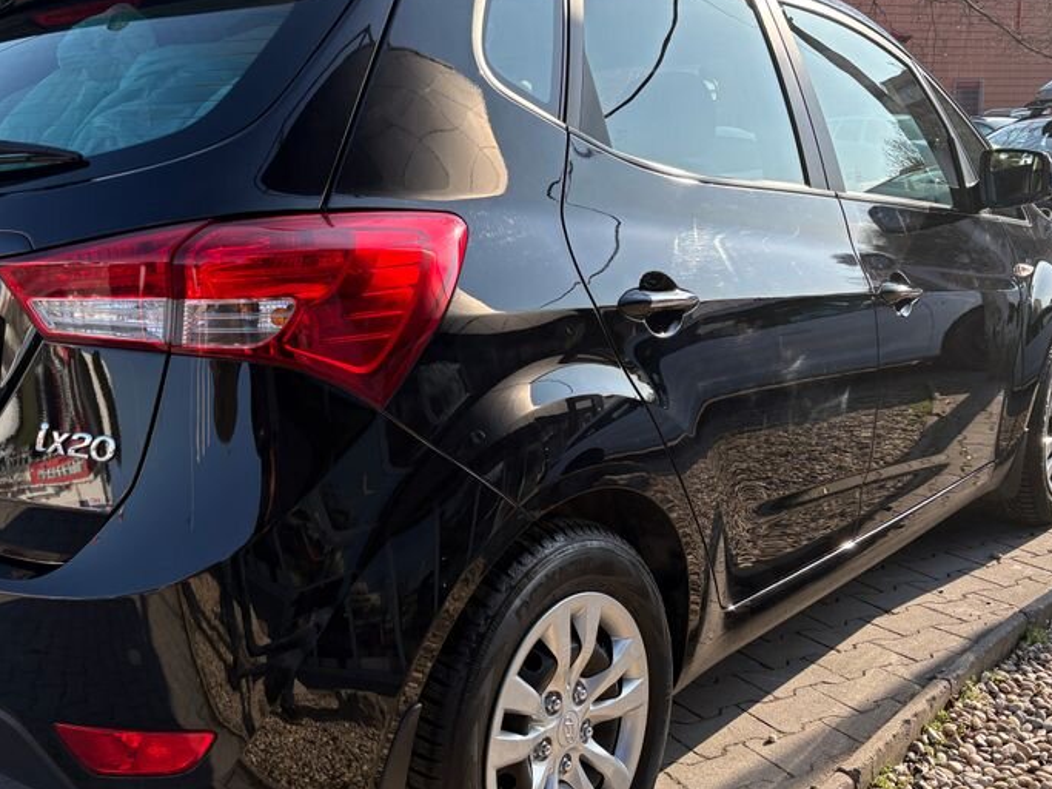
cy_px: 398
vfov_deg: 36.8
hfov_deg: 47.7
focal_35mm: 39
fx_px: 1185
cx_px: 442
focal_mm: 5.96
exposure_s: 1/1484
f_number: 1.6
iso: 50
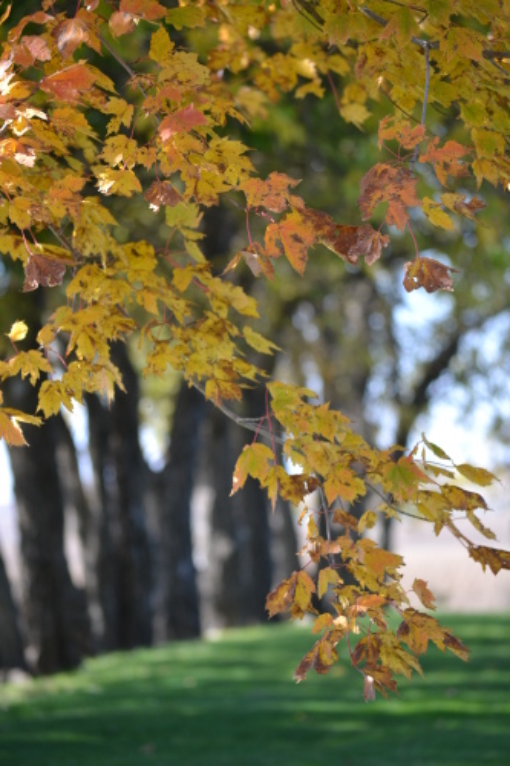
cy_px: 383
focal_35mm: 180
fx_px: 3827
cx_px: 255
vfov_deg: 11.4
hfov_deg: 7.6
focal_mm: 120
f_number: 5
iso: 400
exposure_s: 1/400
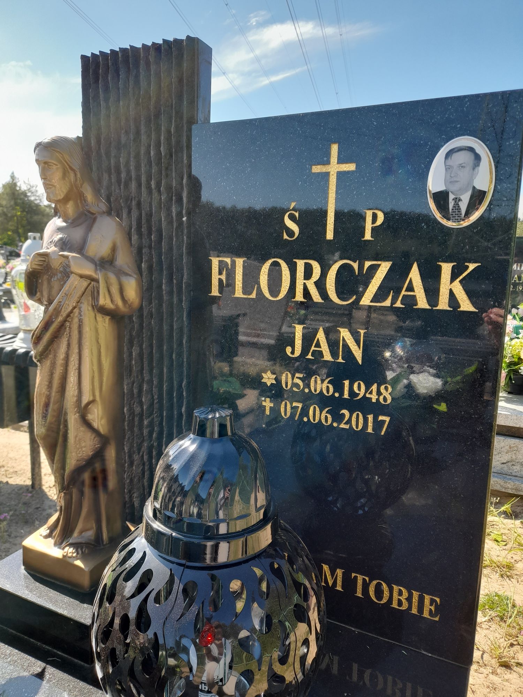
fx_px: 504
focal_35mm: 25
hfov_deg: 54.9
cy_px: 348
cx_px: 262
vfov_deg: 69.4
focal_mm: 4.6
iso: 20
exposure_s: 1/114
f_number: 2
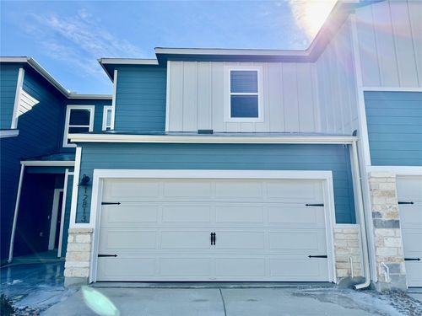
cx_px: 211
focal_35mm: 24
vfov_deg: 56.8
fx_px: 293
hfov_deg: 71.6
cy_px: 158
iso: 80
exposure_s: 1/4310
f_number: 1.78
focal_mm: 6.76
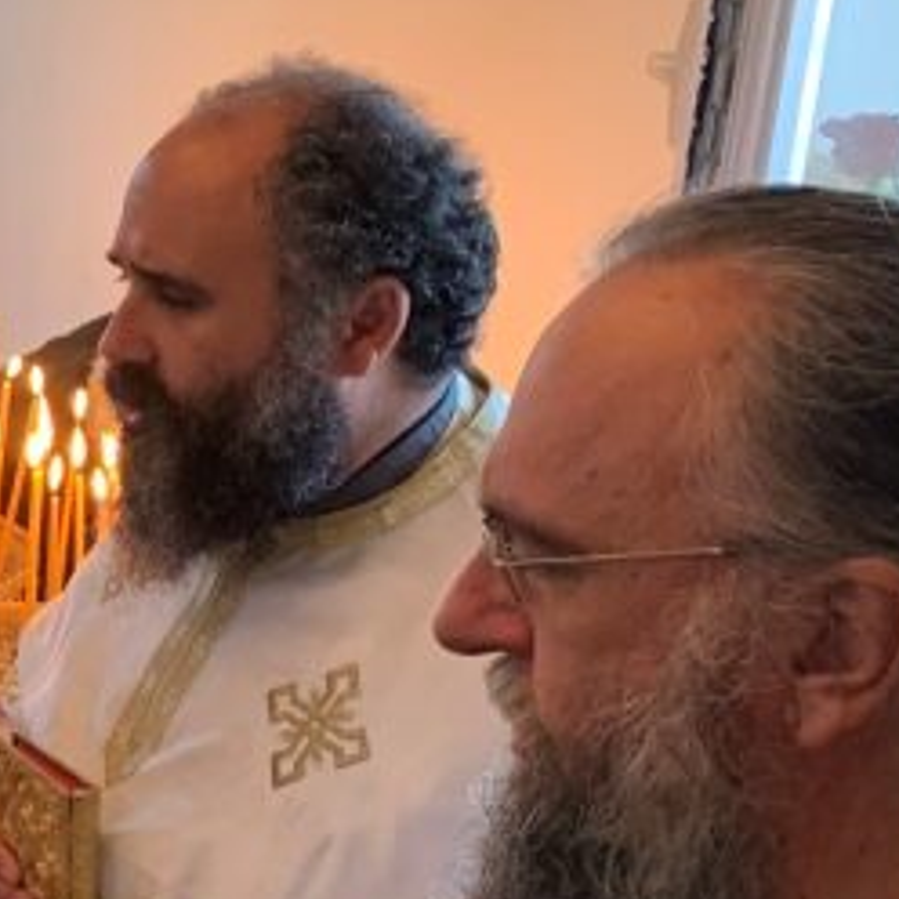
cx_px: -678
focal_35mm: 95
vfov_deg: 18.3
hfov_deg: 15.8
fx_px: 2791
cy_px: 486
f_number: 1.8
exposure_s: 1/50
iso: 160
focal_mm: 4.25
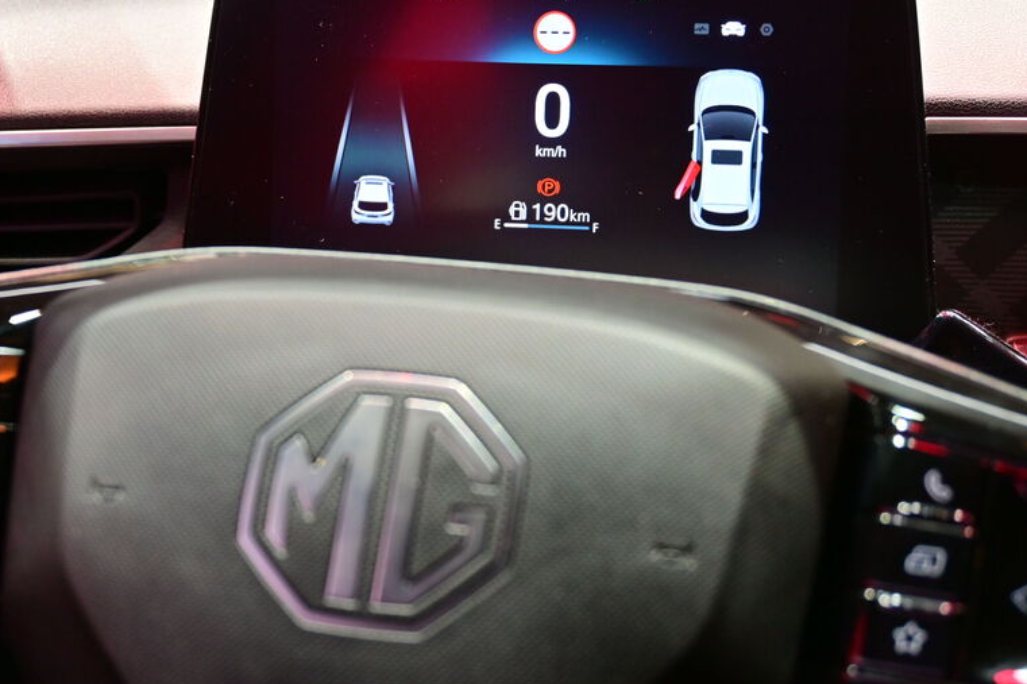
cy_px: 336
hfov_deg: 26.0
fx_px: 2214
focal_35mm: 78
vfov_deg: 17.6
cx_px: 397
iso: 800
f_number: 6.3
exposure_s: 1/30
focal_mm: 41
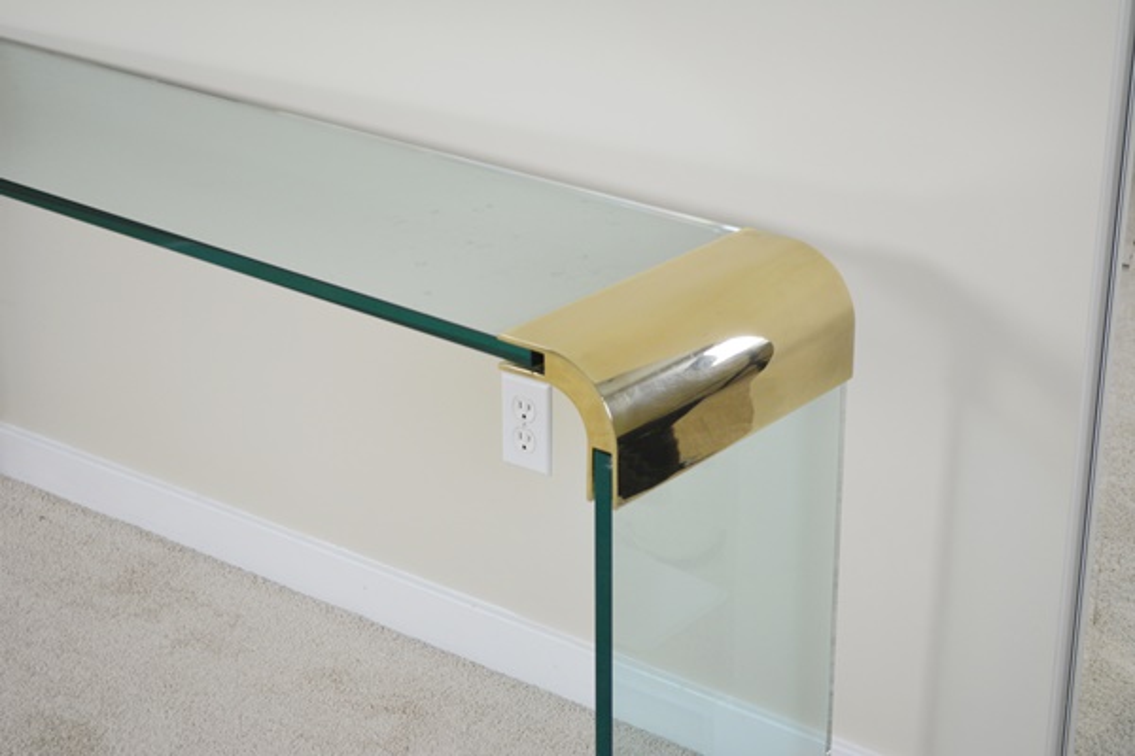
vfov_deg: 20.2
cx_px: 568
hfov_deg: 29.9
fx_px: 2128
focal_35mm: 68
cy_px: 378
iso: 560
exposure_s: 1/60
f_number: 5.3
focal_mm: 45
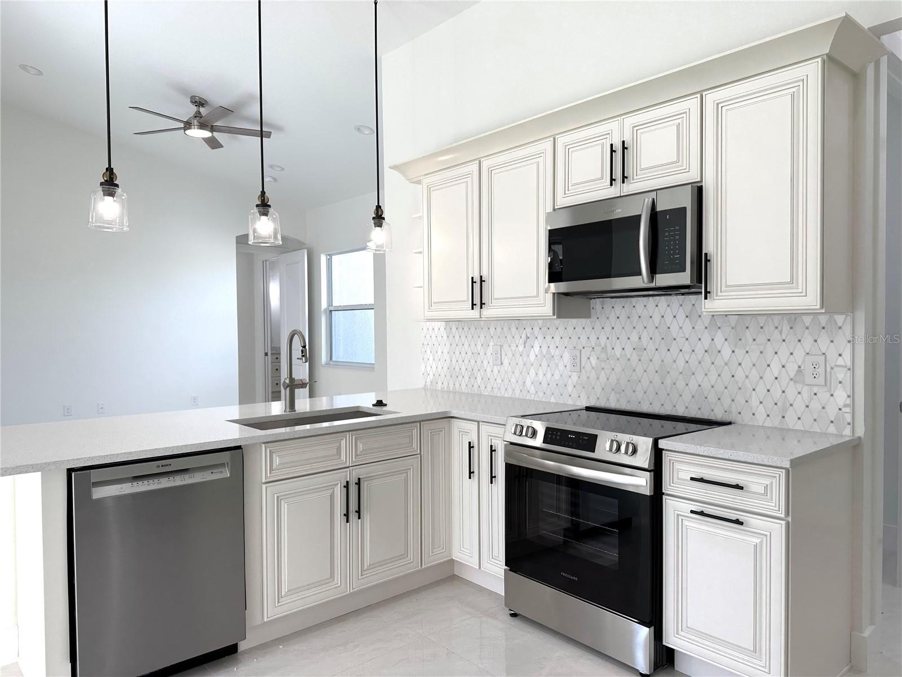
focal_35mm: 24
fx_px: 625
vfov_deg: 56.8
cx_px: 451
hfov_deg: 71.6
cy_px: 338
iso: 64
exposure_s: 1/204
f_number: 1.78
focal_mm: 6.86
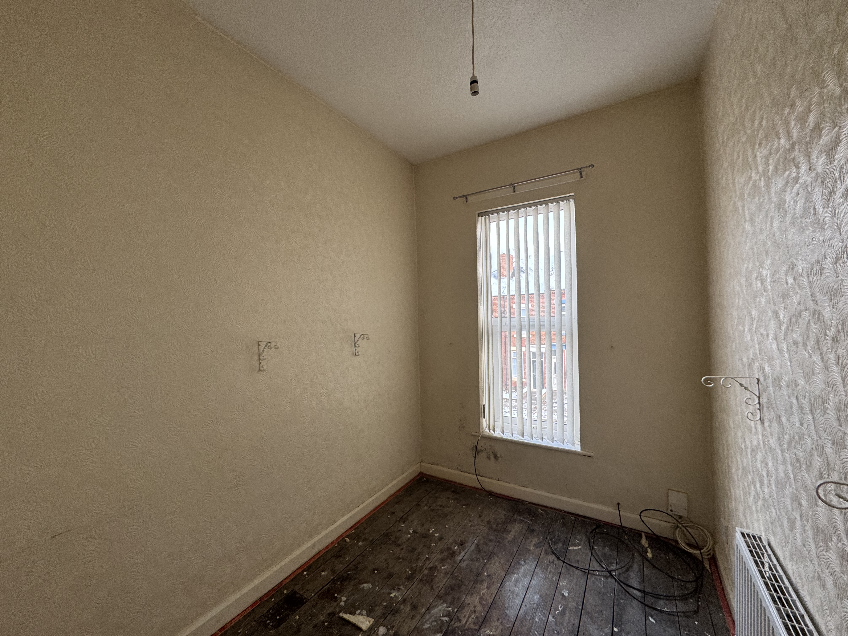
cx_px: 424
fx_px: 343
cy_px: 318
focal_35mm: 14
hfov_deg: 102.1
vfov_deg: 85.7
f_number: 2.2
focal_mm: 2.22
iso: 125
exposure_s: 1/99
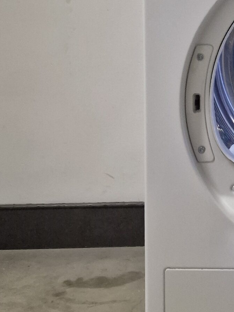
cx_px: 321
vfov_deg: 28.6
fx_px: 595
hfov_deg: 20.0
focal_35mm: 66
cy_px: 55
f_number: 1.8
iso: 1000
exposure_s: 1/100
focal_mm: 6.4
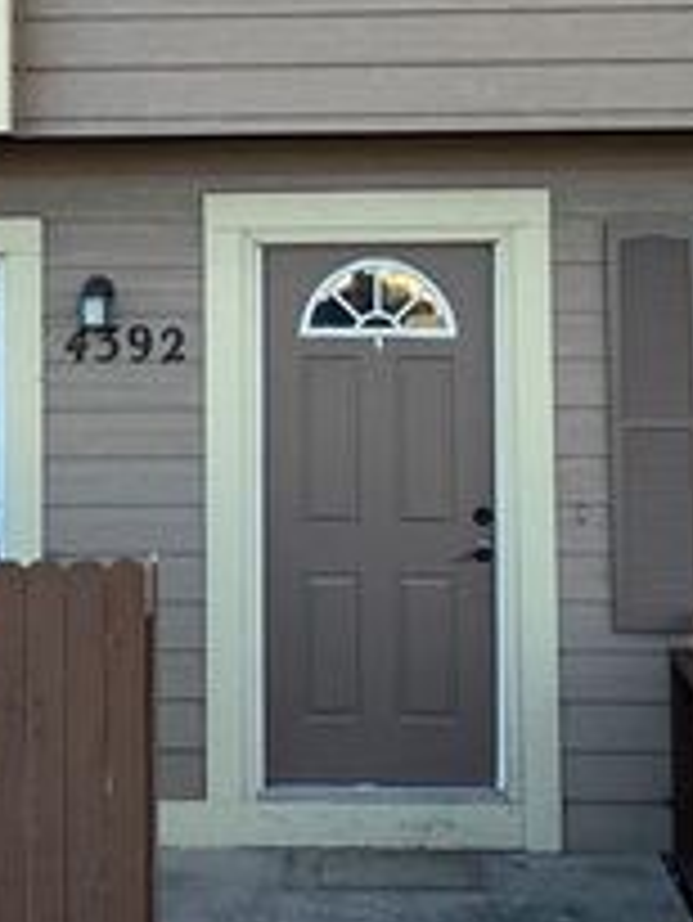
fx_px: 2080
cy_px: 191
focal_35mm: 78
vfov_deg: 24.6
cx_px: 266
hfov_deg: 18.9
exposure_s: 1/508
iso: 80
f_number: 1.78
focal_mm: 6.86
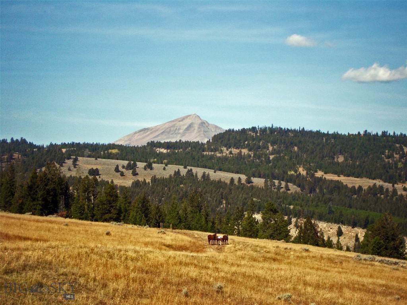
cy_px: 152
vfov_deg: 14.1
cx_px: 204
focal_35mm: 105
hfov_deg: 18.7
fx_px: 1235
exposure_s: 1/200
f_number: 7.7
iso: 80
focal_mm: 17.4
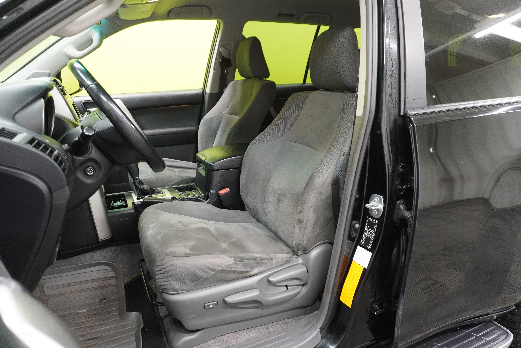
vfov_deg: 53.1
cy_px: 174
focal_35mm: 24
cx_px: 260
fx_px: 347
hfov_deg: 73.7
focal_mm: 16
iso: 1250
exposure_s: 1/30
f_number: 3.5
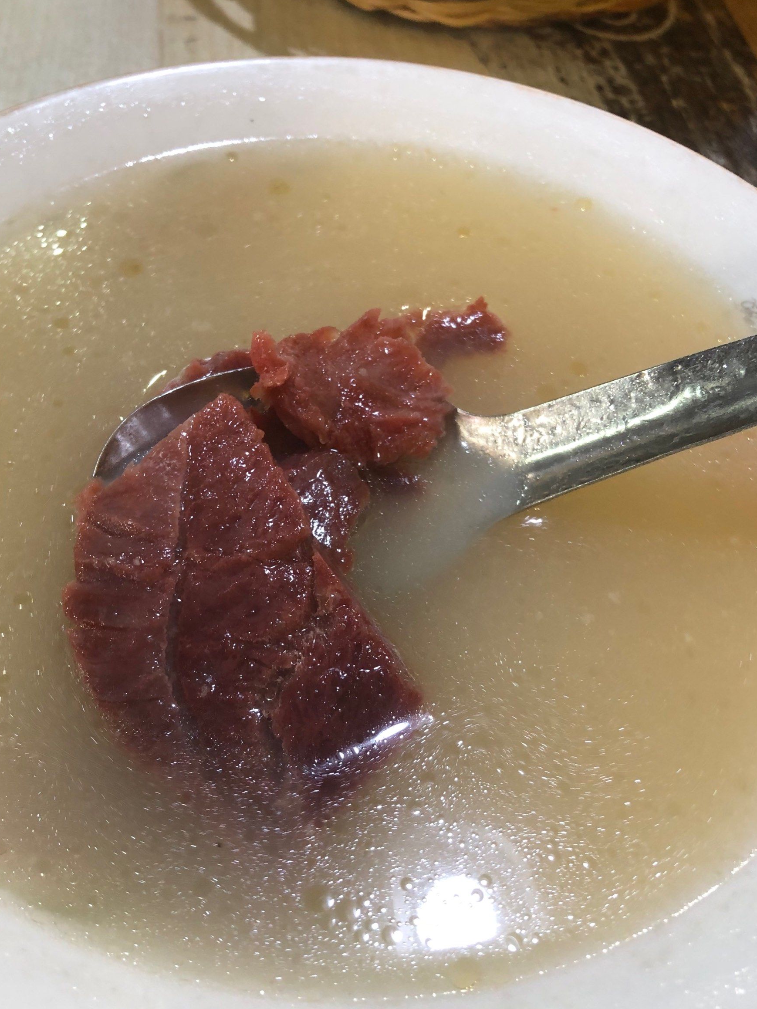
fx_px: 962
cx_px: 350
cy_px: 585
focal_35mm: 33
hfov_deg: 42.9
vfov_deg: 55.1
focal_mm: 4
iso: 40
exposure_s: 1/17
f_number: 1.8
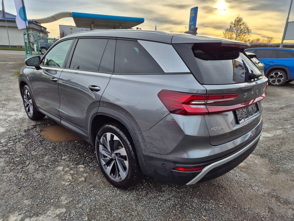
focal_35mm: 23
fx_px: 195
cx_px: 147
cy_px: 110
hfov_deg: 73.9
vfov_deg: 58.9
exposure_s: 1/696
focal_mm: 5.4
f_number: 1.8
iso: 25
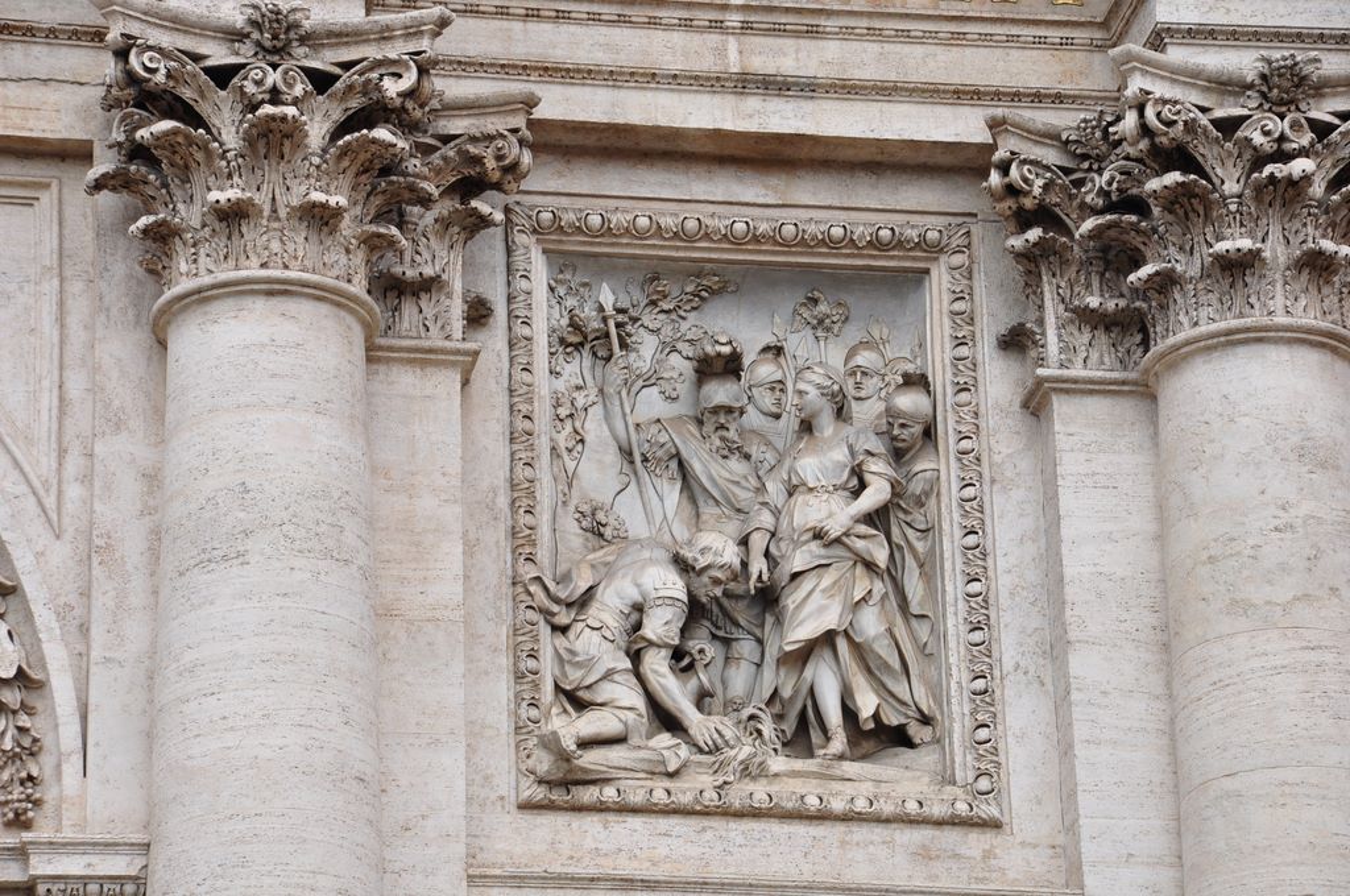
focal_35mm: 158
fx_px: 5899
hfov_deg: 13.1
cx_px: 675
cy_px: 448
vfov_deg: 8.7
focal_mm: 105
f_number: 10
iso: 200
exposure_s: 1/200
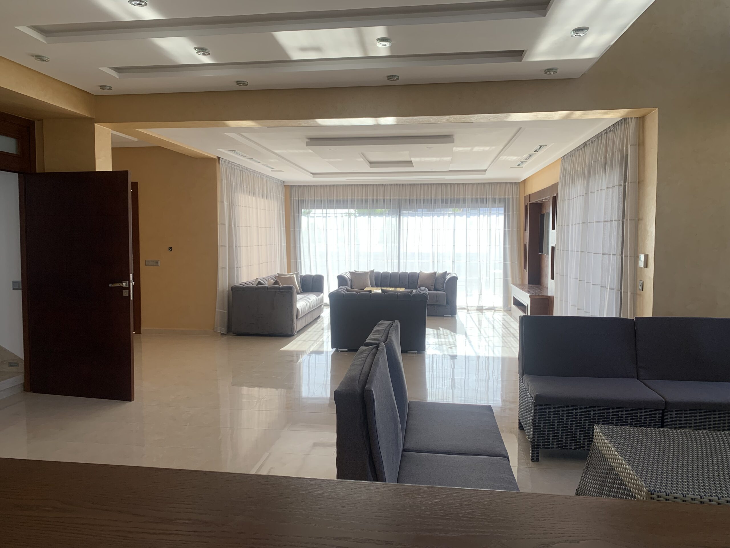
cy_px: 274
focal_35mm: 26
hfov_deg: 67.3
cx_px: 365
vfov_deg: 53.1
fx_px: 548
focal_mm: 4.25
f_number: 1.8
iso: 32
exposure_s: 1/122
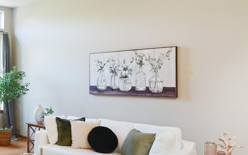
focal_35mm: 41
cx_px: 11
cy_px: 142
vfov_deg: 29.8
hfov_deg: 42.8
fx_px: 277
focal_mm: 12
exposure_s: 1/2
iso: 125
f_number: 13
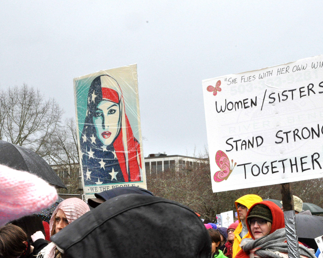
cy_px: 129
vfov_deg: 20.0
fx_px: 732
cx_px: 191
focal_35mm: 77
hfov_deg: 24.8
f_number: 29
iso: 2000
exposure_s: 1/80
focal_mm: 45
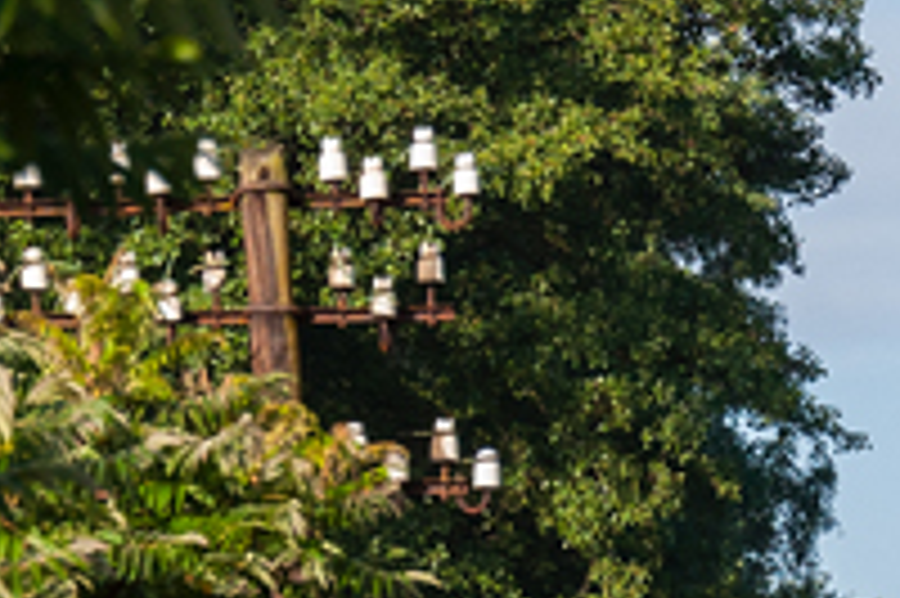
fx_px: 11890
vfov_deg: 2.9
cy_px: 825
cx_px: 1156
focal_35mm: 476
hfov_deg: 4.3
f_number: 9
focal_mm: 62
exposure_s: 1/500
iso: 400
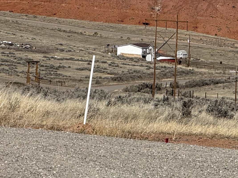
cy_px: -66
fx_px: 2371
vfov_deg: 4.3
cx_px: -39
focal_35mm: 345
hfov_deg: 5.7
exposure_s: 1/3509
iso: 50
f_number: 2.8
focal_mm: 15.66
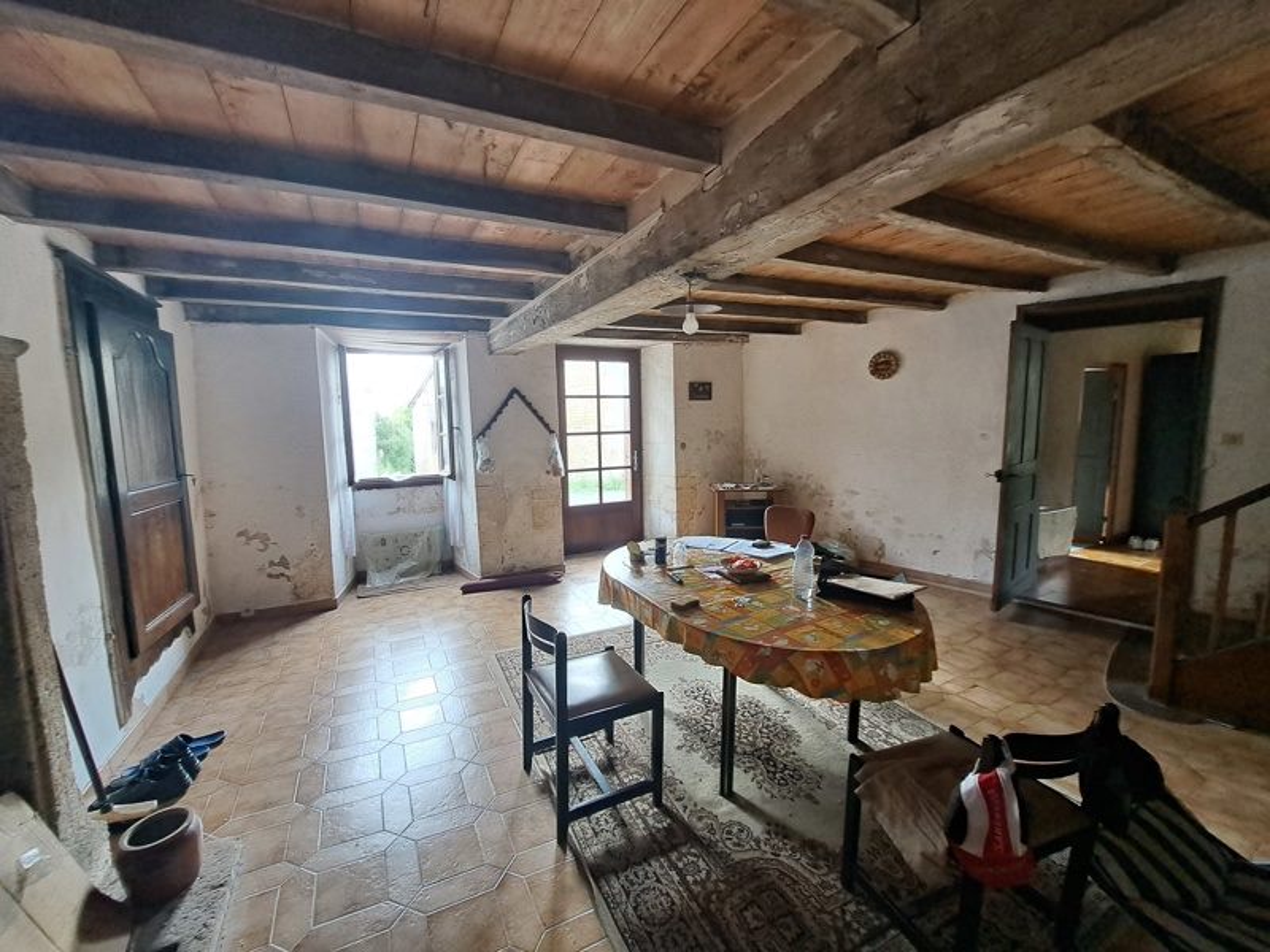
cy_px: 476
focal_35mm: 13
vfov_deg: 89.9
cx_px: 635
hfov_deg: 106.2
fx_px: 477
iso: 80
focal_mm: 1.74
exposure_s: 1/50
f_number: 2.2
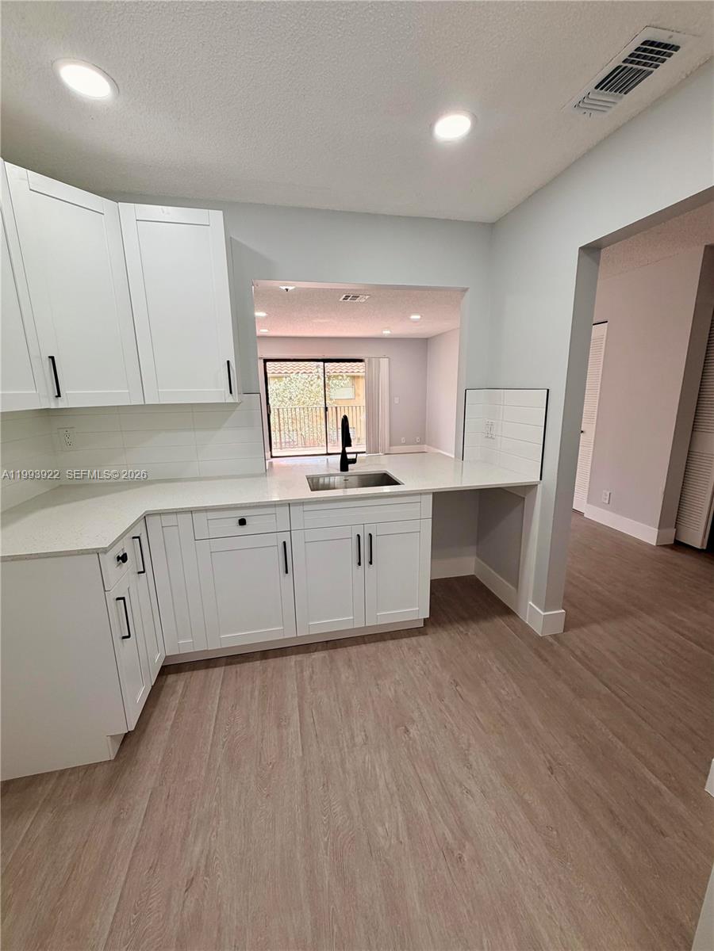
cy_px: 476
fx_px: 385
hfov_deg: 85.7
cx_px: 357
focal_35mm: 14
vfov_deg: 102.1
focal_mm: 2.22
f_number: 2.2
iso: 80
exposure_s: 1/120
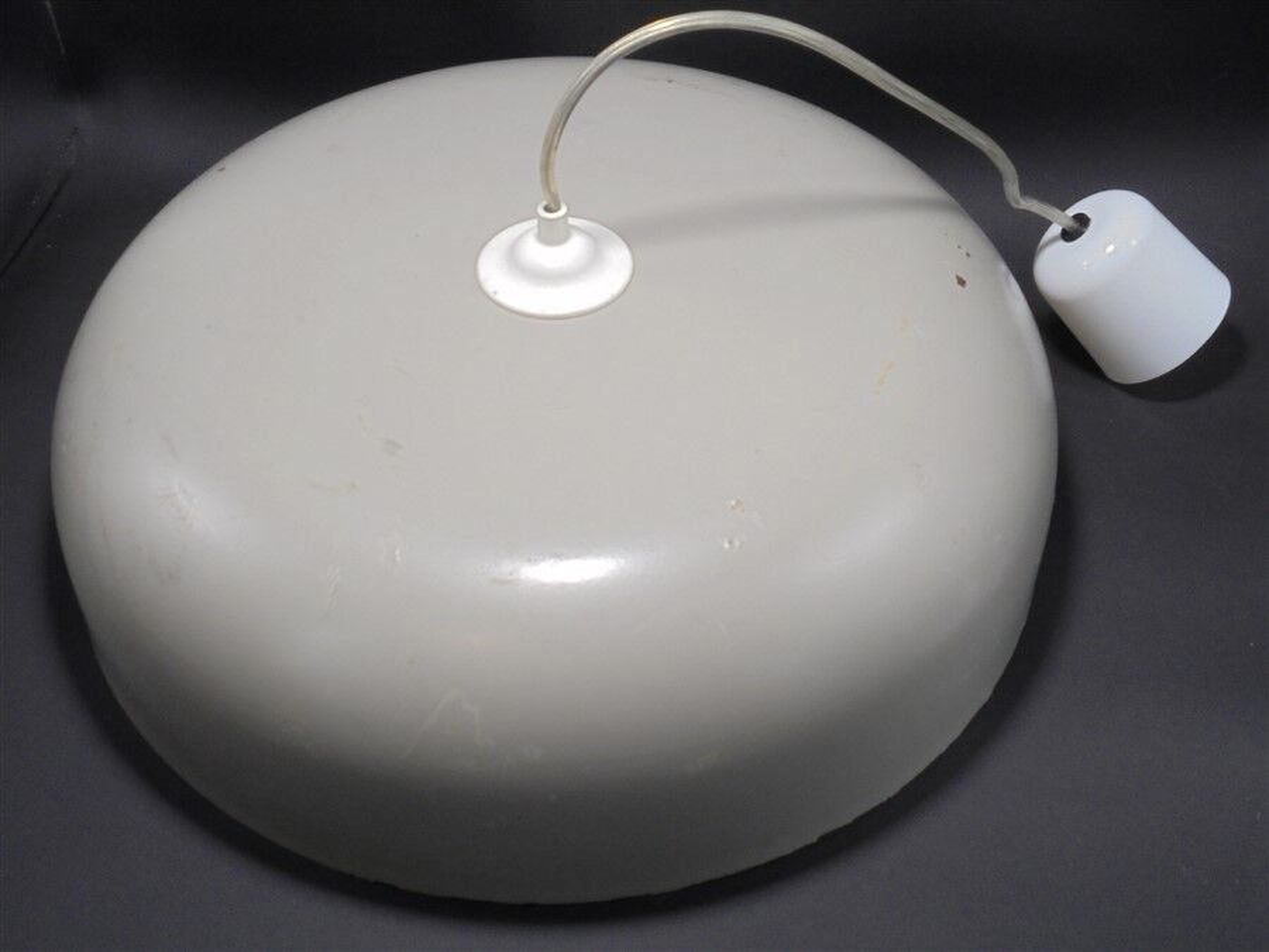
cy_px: 476
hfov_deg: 43.9
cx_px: 634
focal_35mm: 43
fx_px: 1576
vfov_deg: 33.6
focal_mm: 7.8
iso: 400
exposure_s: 1/10
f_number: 4.5
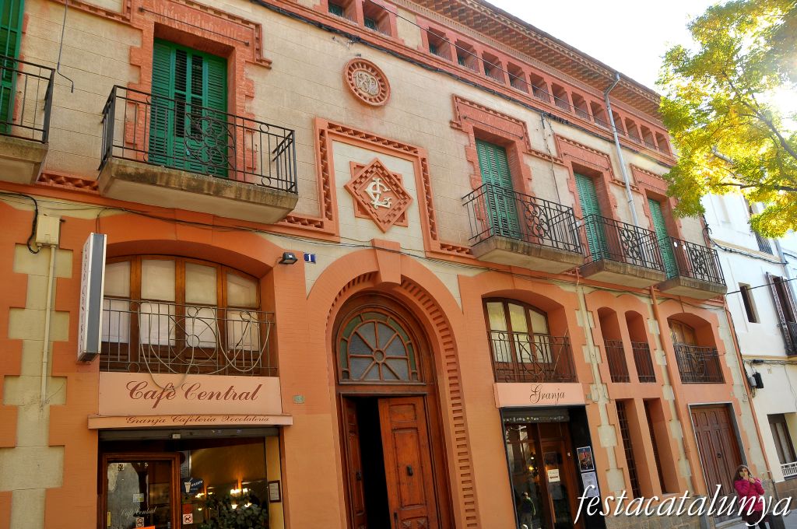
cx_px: 398
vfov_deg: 47.8
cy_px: 264
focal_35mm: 27
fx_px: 597
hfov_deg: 67.4
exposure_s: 1/125
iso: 200
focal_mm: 18
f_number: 5.6
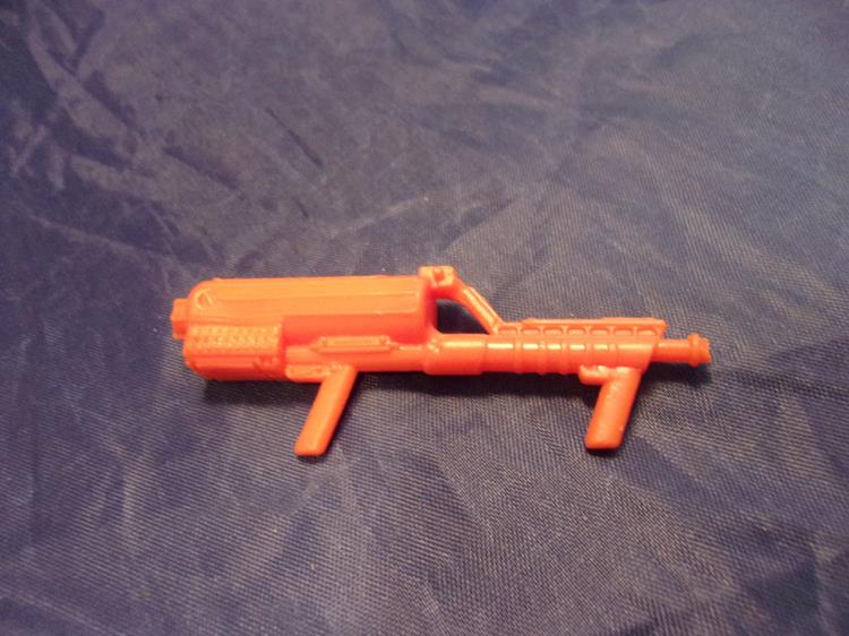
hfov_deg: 65.3
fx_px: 662
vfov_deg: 51.3
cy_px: 318
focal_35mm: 27
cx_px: 424
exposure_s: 1/17
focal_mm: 4.9
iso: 439
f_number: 3
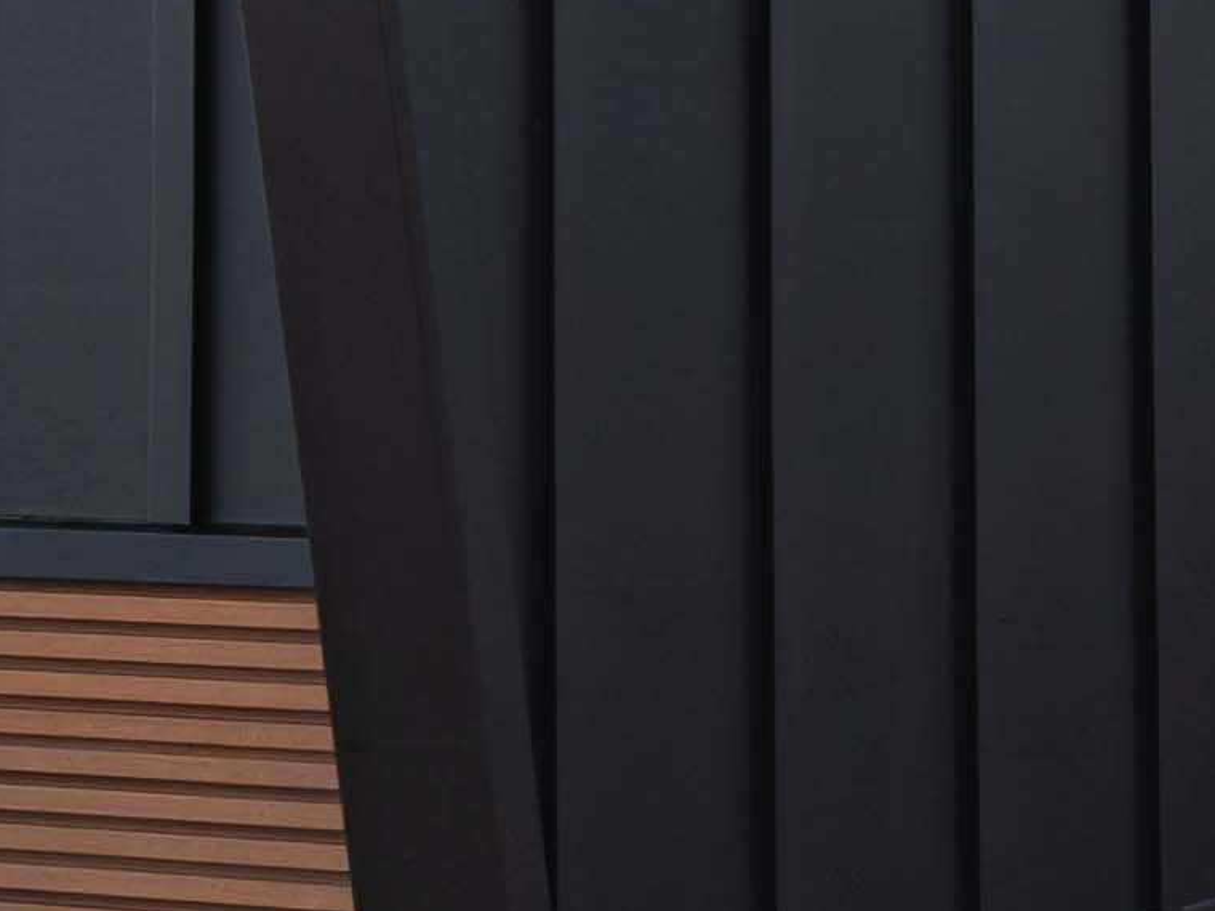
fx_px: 6071
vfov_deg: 8.4
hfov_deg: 11.2
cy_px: -456
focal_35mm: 173
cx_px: 1434
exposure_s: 1/1000
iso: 200
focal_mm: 20
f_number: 4.5
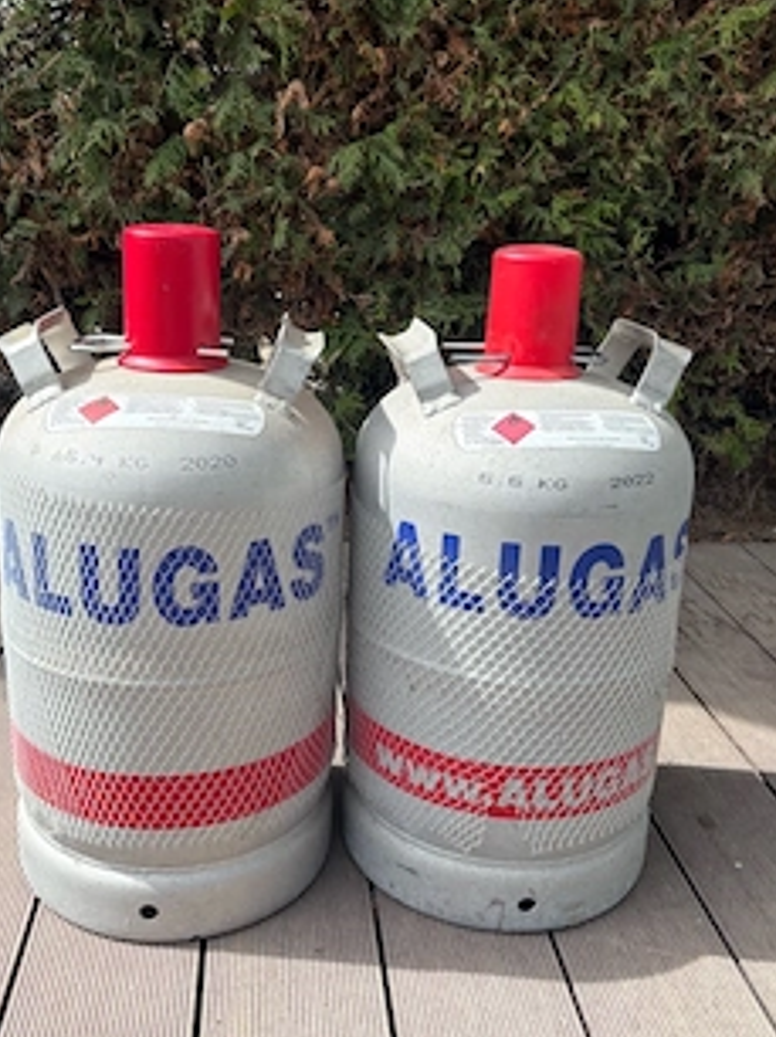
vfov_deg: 53.9
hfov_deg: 41.7
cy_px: 481
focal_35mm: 34
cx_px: 335
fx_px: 1018
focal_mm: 5.96
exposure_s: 1/1263
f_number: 1.6
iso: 50
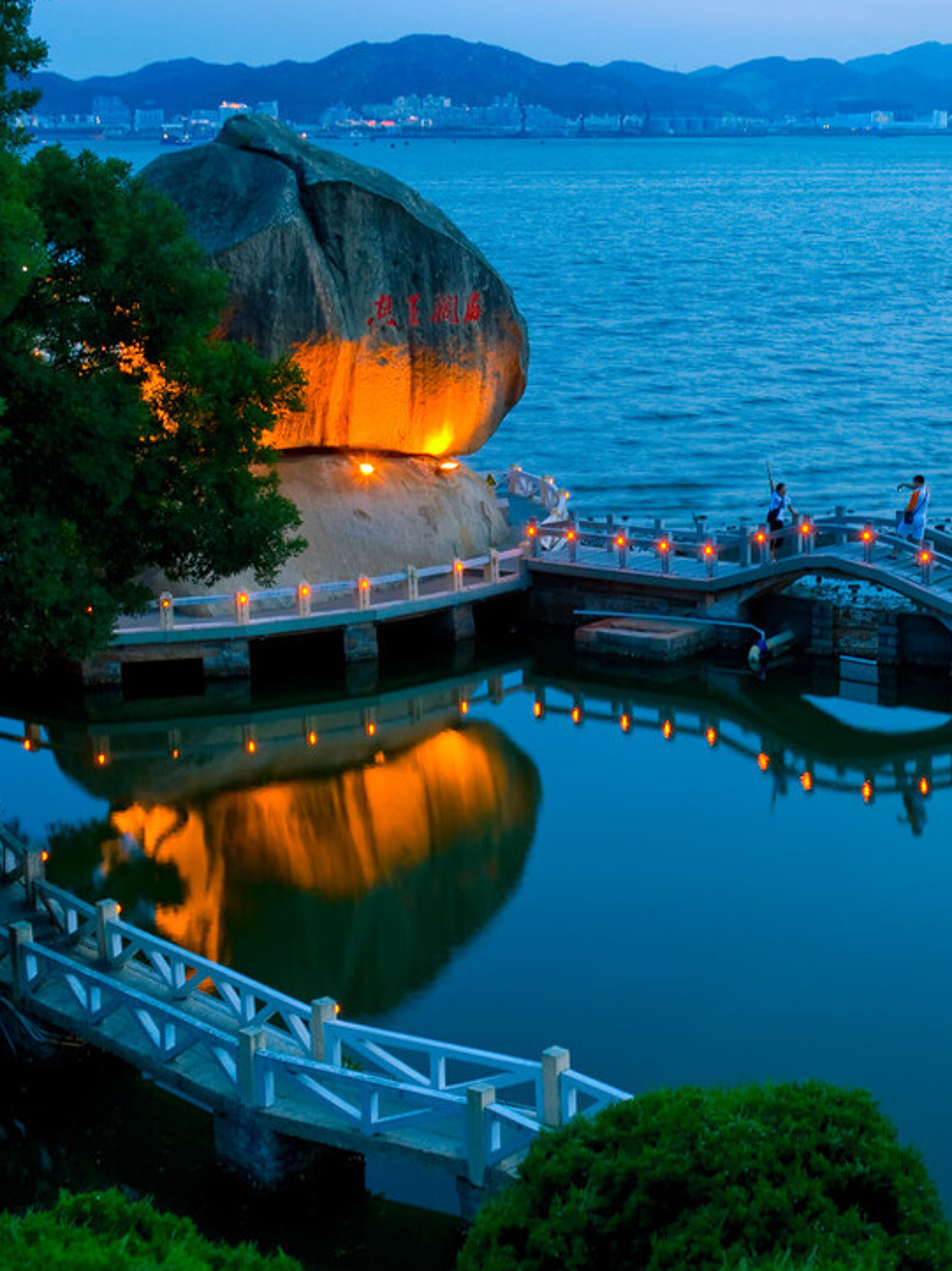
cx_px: 822
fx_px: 2378
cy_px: 605
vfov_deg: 29.9
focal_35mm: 65
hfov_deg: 22.2
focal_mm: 27
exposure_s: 1/1.67
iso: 100
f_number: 8
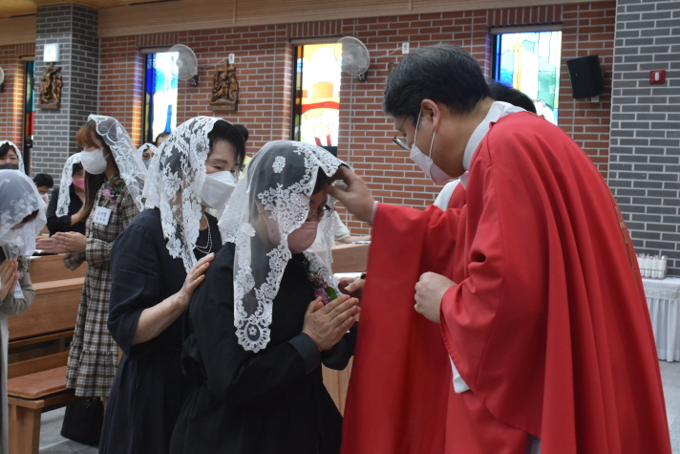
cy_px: 227
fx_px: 708
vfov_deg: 35.5
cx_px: 340
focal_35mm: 38
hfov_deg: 51.3
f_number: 6.3
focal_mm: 25
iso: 720
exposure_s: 1/15
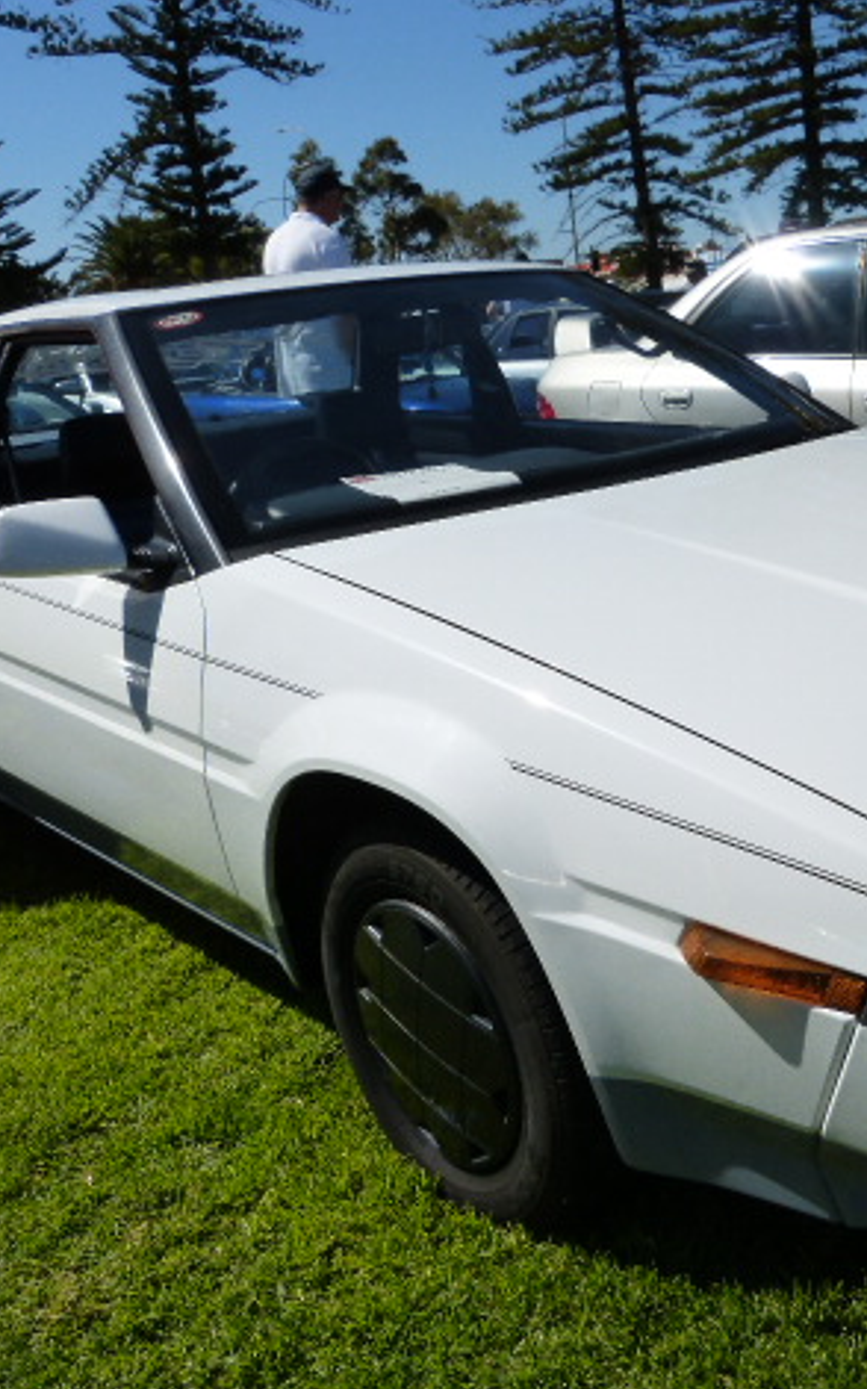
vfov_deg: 54.0
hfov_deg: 34.6
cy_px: 699
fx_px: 1362
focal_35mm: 36
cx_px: 637
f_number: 4.5
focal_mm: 4.5
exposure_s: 1/2000
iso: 160
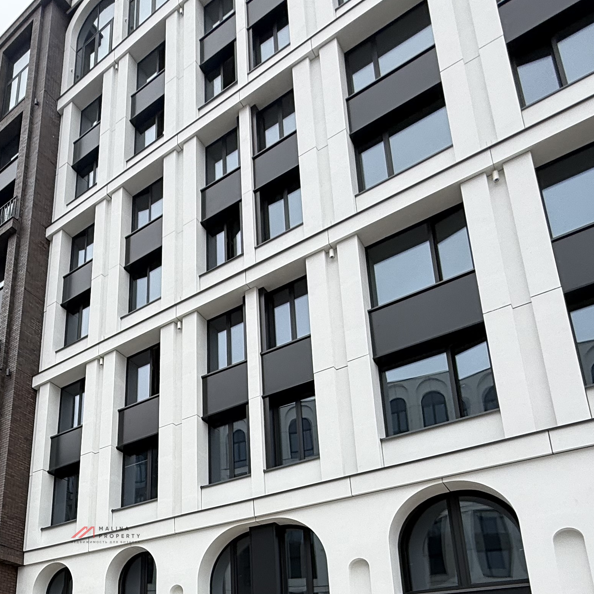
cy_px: 535
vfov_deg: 46.2
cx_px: 106
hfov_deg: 47.8
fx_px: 621
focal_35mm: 32
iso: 50
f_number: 2.2
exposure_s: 1/421
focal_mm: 2.22
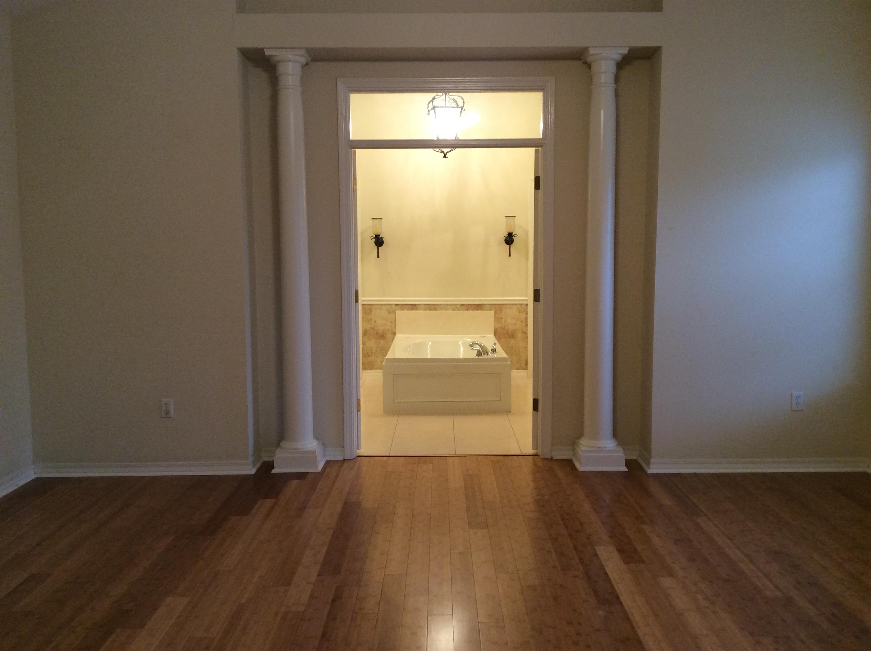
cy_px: 326
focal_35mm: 32
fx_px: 804
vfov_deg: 44.1
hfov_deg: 56.9
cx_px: 436
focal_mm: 3.3
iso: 80
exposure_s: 1/24
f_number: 2.4
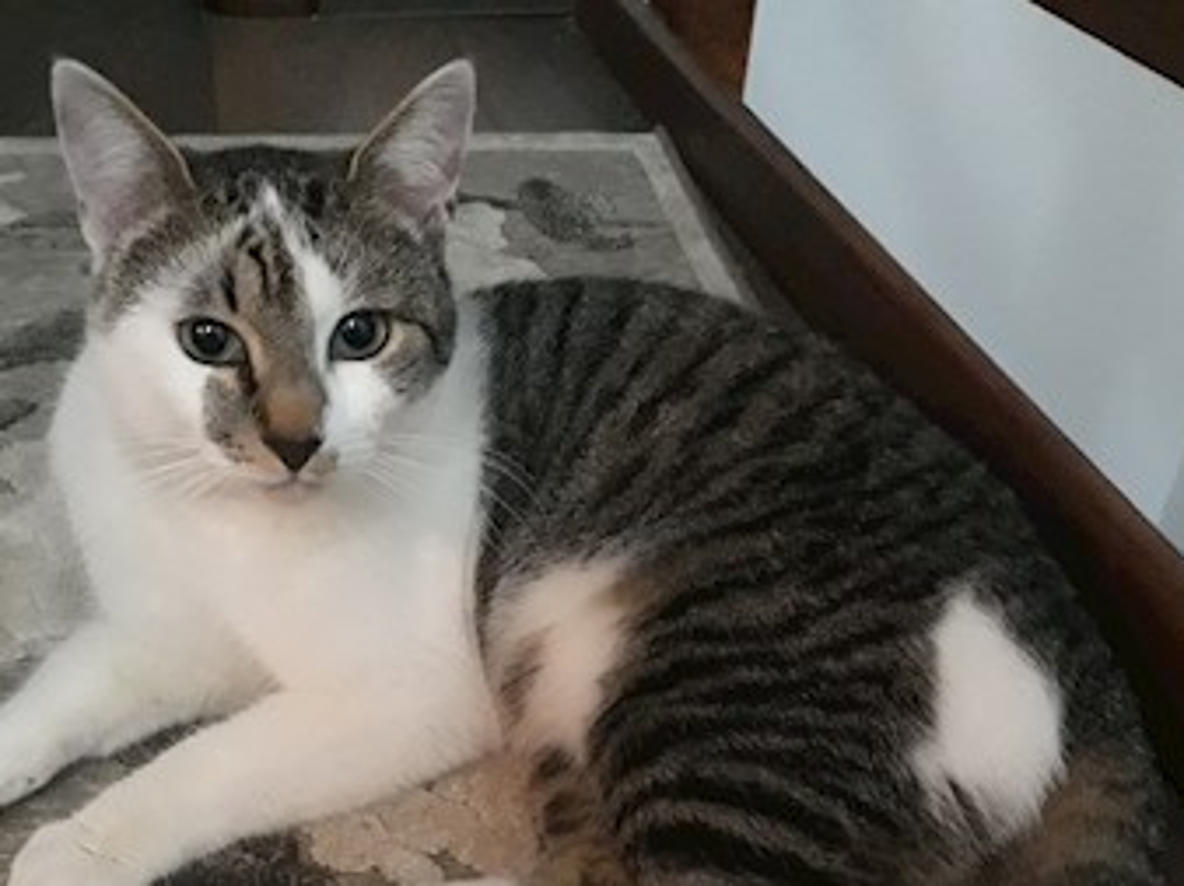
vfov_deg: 35.2
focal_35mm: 40
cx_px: 427
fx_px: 1367
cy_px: 653
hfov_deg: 46.3
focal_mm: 3.71
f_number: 1.7
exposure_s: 1/20
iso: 800
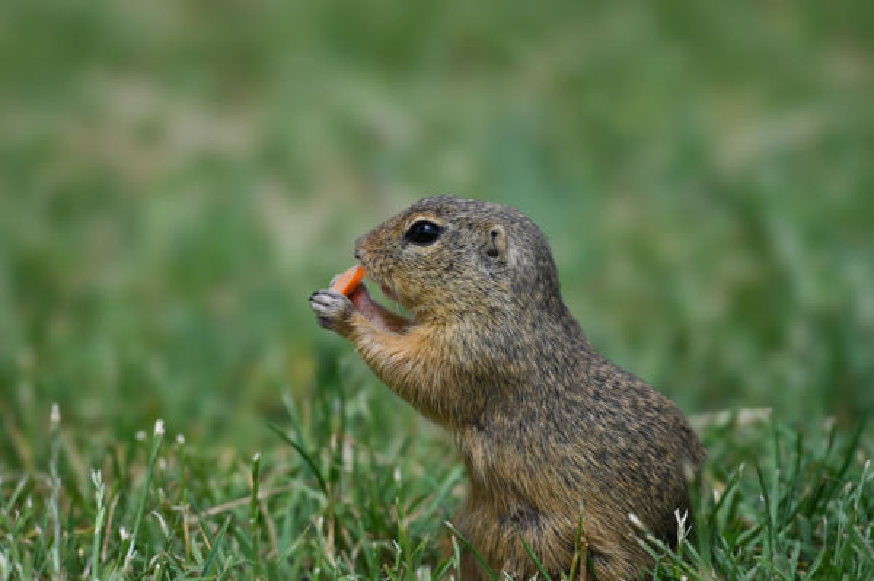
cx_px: 437
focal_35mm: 520
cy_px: 290
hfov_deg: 4.0
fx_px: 12614
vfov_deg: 2.6
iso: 250
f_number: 6.3
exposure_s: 1/2000
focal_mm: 520
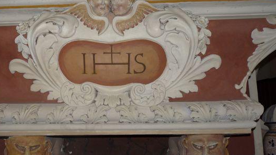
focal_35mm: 38
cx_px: 105
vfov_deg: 31.2
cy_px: 88
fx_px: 278
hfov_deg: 52.3
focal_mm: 4.8
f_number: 2.8
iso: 100
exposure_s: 1/30
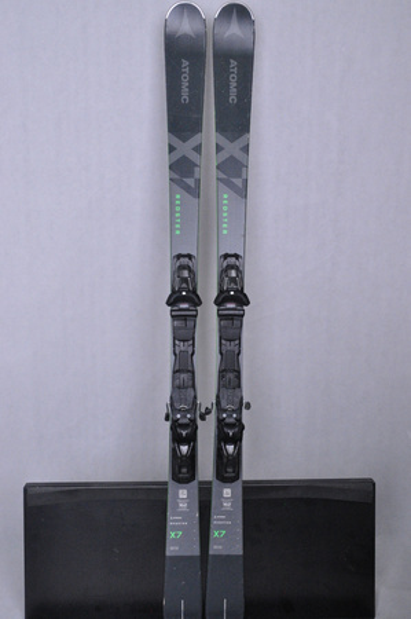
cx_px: 206
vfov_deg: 51.3
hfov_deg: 35.4
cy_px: 310
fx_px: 644
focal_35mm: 38
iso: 3200
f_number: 8
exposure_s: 1/125
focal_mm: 25
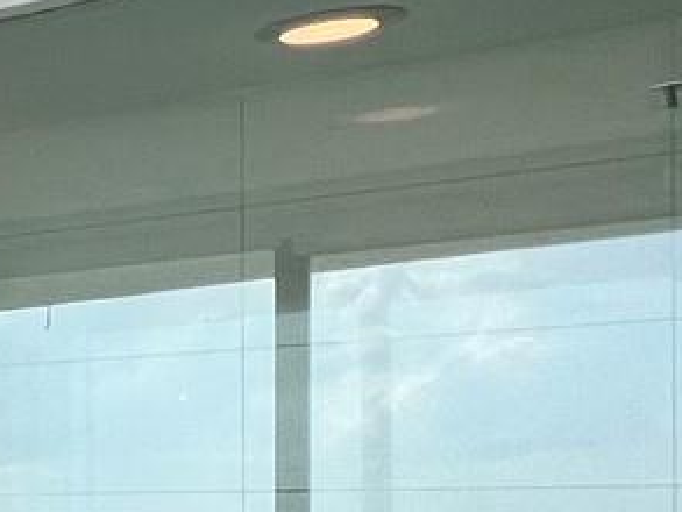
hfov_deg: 14.8
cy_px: 531
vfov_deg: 20.0
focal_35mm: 71
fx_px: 1399
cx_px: -994
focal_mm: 1.57
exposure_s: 1/361
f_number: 1.8
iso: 32
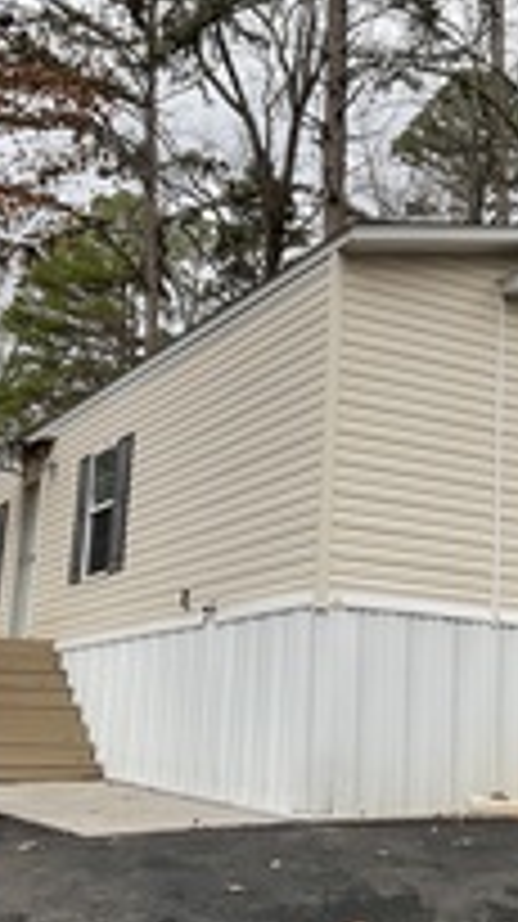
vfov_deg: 38.5
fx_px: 1321
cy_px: 450
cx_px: 381
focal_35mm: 54
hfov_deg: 22.0
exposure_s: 1/599
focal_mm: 3
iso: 16
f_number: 1.8
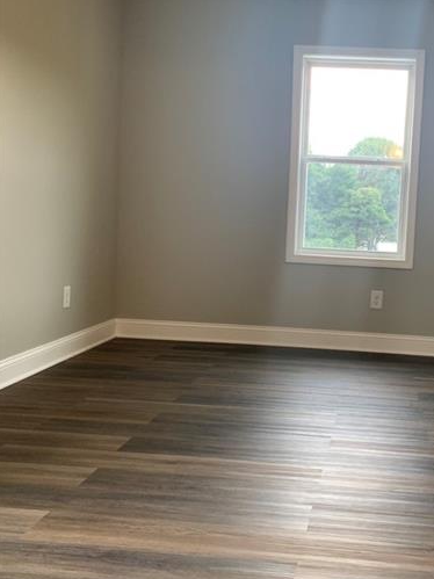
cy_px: 256
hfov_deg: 35.1
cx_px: 331
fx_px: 669
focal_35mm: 40
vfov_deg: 46.7
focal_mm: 4.25
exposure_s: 1/60
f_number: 1.8
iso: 125
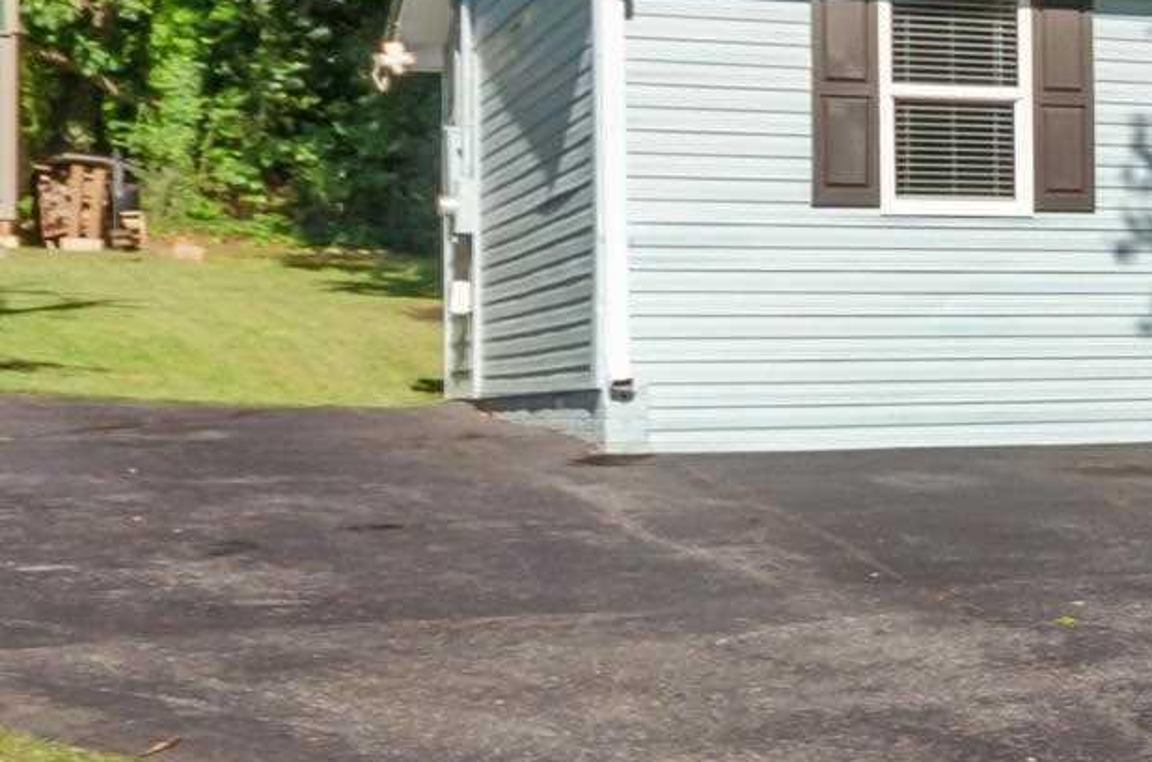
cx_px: 1972
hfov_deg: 19.2
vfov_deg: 16.0
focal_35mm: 85
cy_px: 297
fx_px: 2714
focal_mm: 14
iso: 200
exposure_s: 1/250
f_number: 9
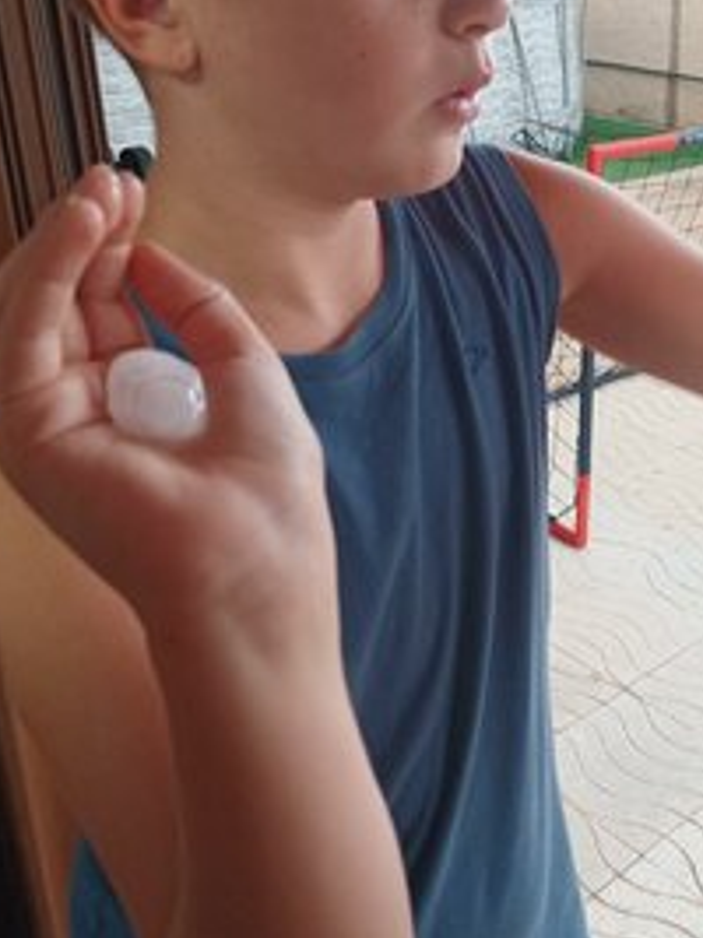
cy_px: 390
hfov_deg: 31.6
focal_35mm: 45
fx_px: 1219
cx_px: 520
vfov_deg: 42.0
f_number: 1.8
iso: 400
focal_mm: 4.6
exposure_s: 1/33.3
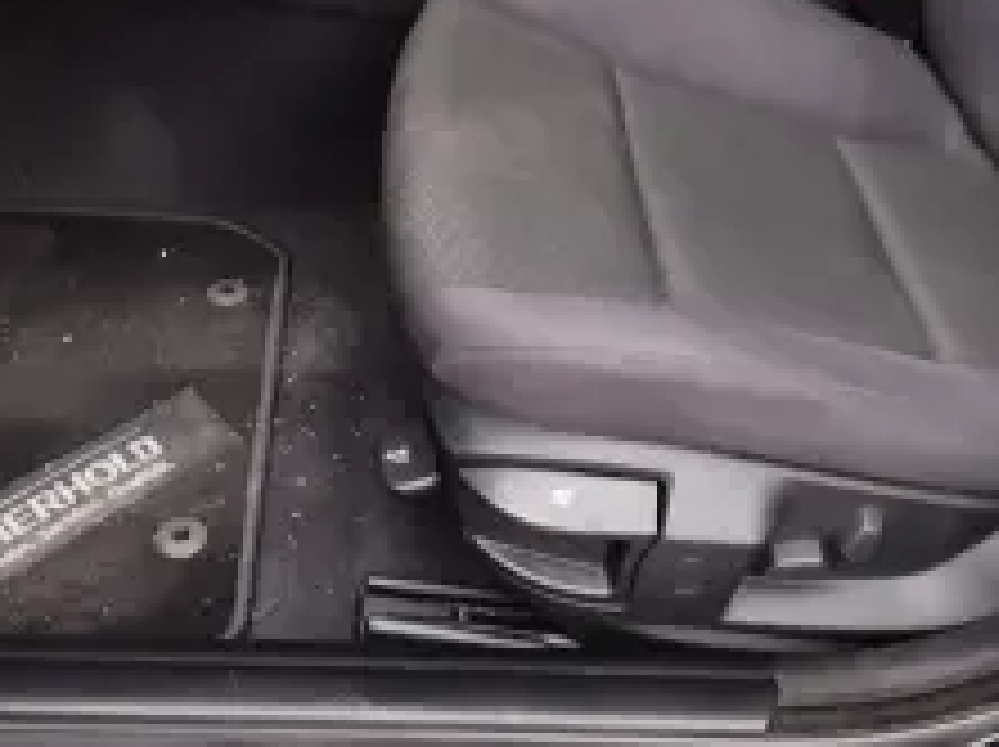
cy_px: 324
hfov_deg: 47.9
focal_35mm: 39
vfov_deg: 36.7
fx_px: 1124
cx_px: 495
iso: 610
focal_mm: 5.89
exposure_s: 1/20
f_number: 1.89
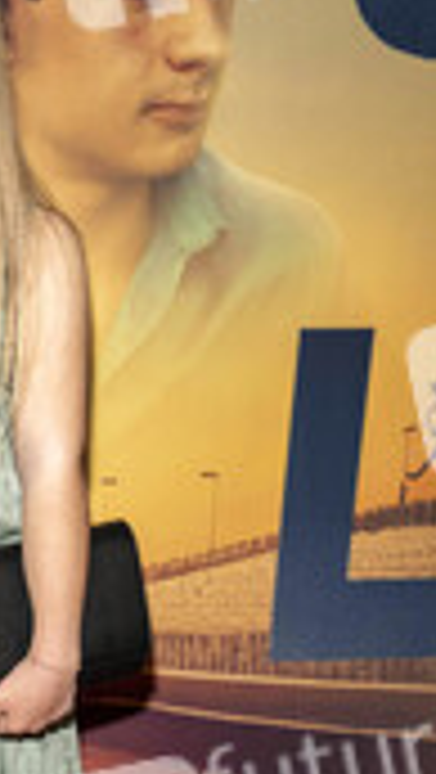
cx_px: -130
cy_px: 598
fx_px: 1744
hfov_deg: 13.7
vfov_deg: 24.7
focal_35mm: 85
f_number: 4.5
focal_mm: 35
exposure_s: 1/200
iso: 800
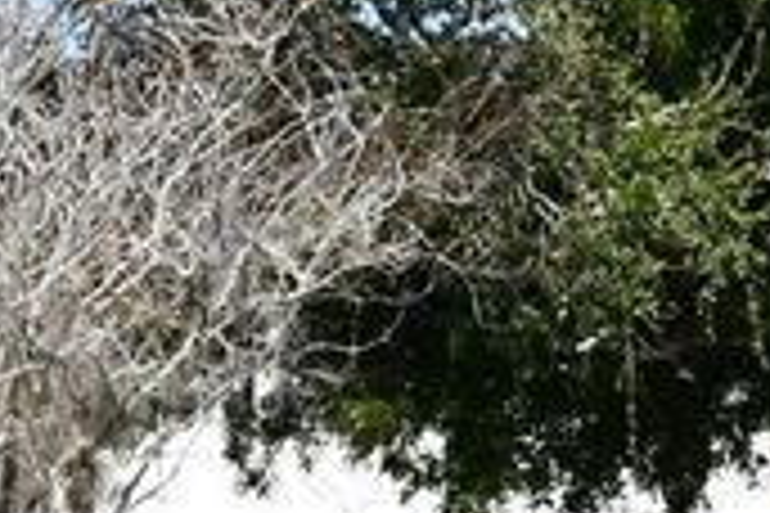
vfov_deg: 6.2
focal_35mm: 217
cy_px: 896
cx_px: -99
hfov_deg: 9.4
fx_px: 4641
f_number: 8
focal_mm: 29
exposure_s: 1/250
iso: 110
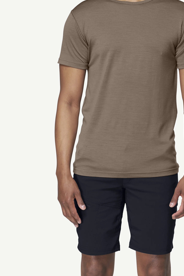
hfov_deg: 8.8
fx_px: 1196
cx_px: 123
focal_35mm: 156
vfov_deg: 13.1
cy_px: 181
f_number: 5.6
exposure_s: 1/50
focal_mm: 70
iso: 100
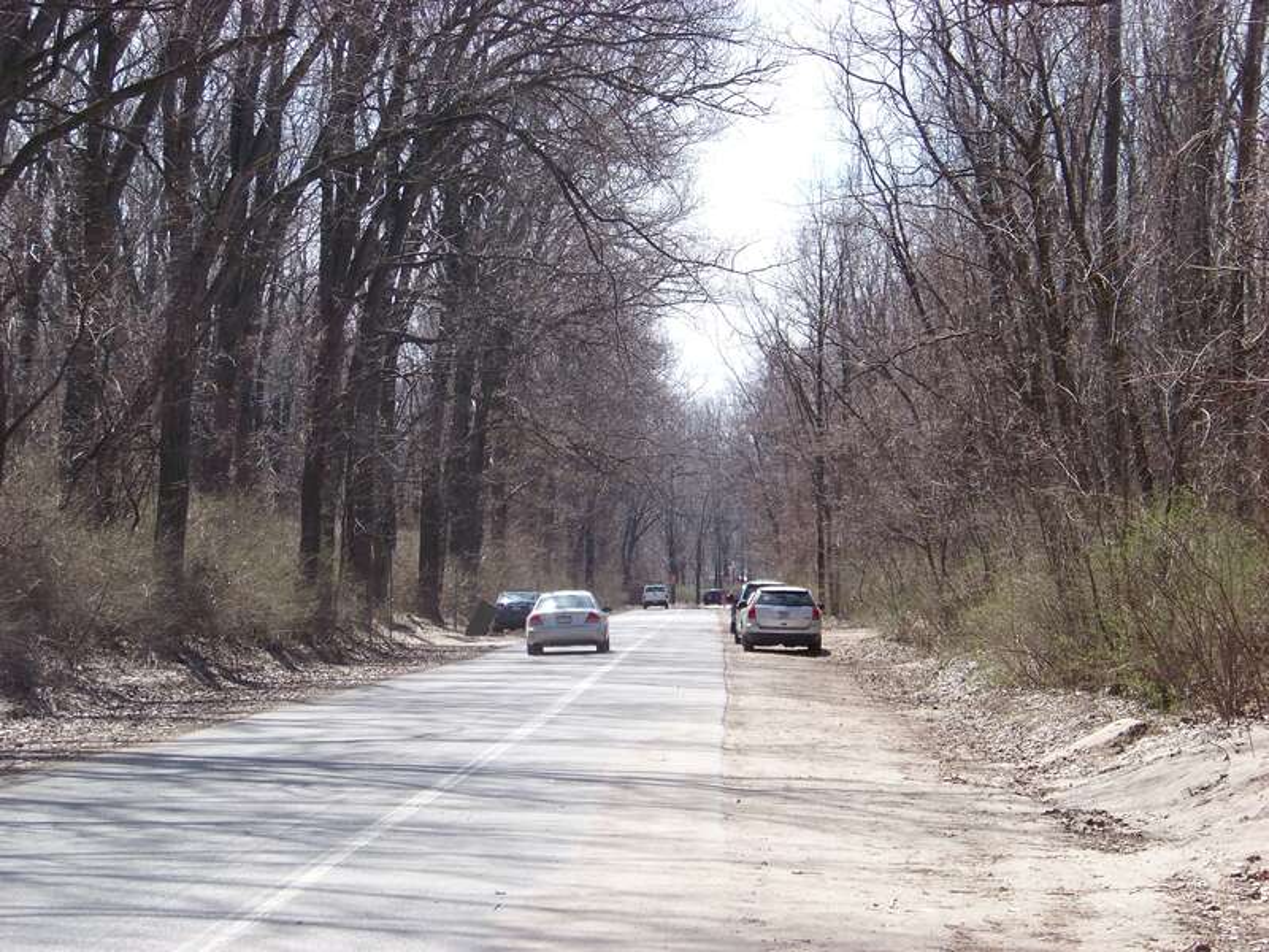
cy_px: 476
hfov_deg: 18.5
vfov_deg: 14.0
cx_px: 634
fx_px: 3886
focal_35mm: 106
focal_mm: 17.6
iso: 64
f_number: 3.2
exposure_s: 1/640
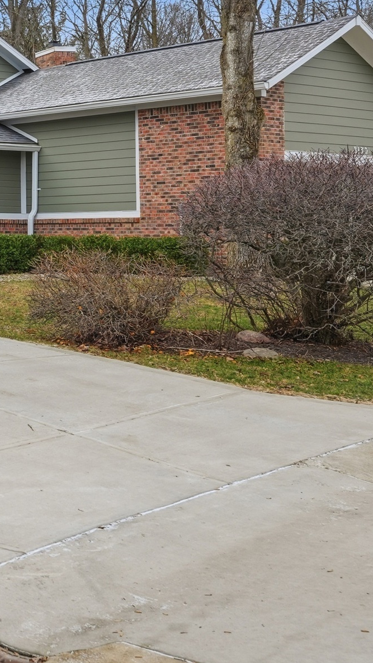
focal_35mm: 64
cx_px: -318
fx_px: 1125
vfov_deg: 32.6
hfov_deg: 15.8
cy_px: 239
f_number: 9
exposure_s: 1/125
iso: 250
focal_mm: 29
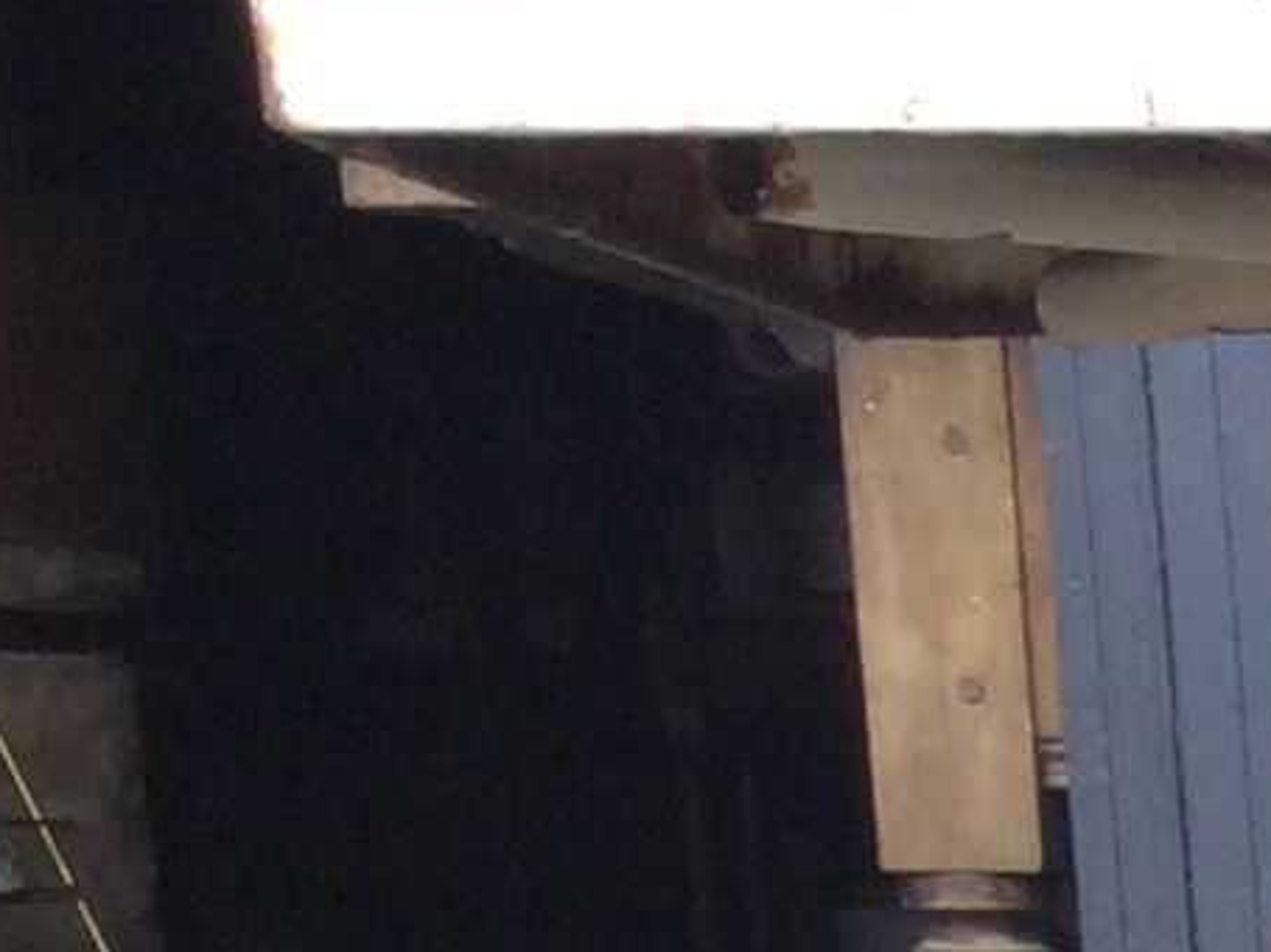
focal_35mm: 223
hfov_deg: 7.7
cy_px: 3396
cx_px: 3819
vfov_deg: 5.9
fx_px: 8184
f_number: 2.4
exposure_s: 1/181
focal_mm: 3.3
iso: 25
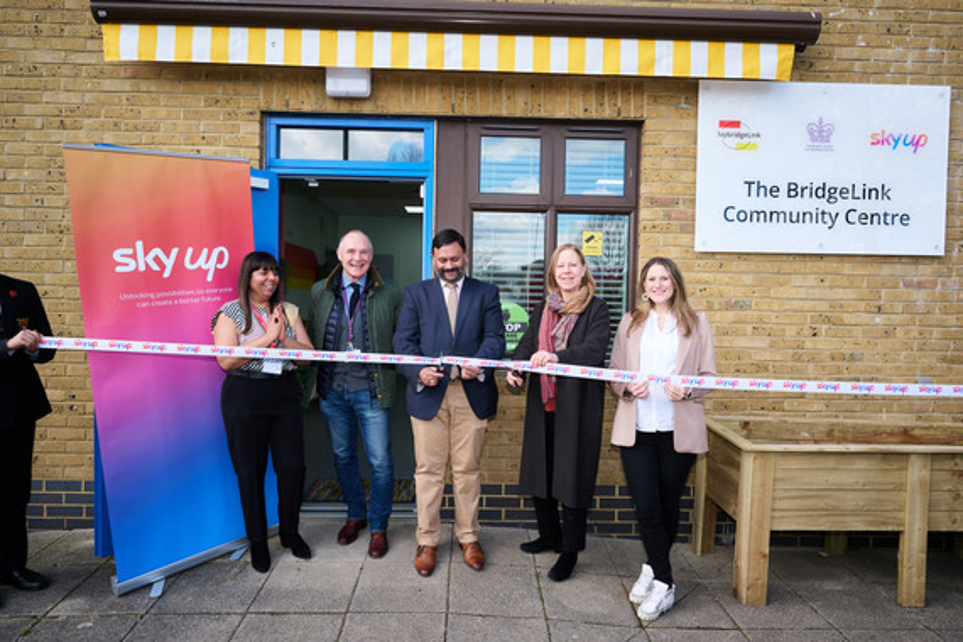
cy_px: 321
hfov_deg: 77.3
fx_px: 602
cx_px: 482
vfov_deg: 56.1
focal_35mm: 22
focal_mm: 22.5
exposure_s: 1/200
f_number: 8
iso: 400
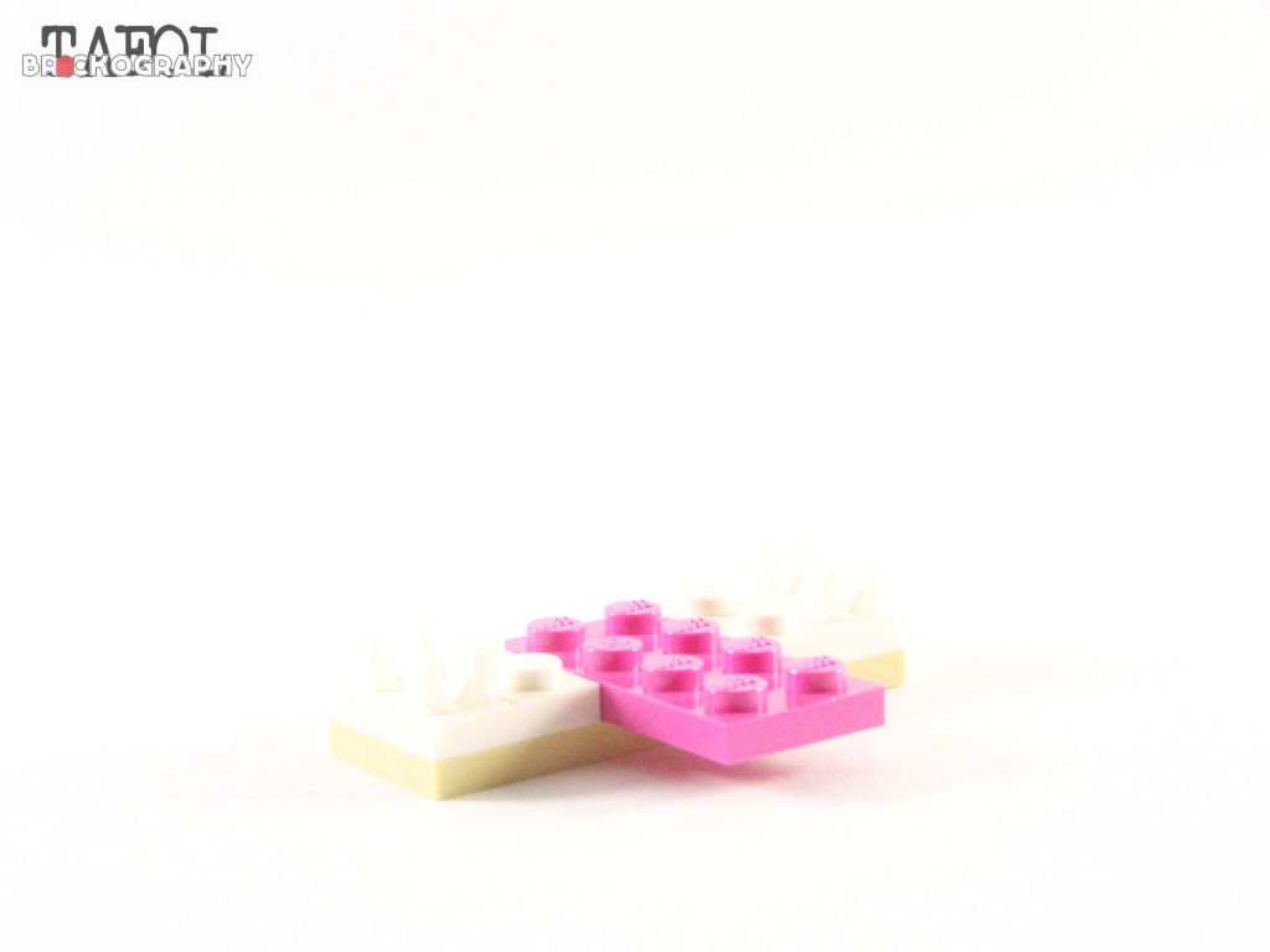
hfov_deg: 23.8
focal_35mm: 82
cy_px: 476
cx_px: 635
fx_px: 3008
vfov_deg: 18.0
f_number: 4
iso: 400
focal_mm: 13.7
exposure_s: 1/60
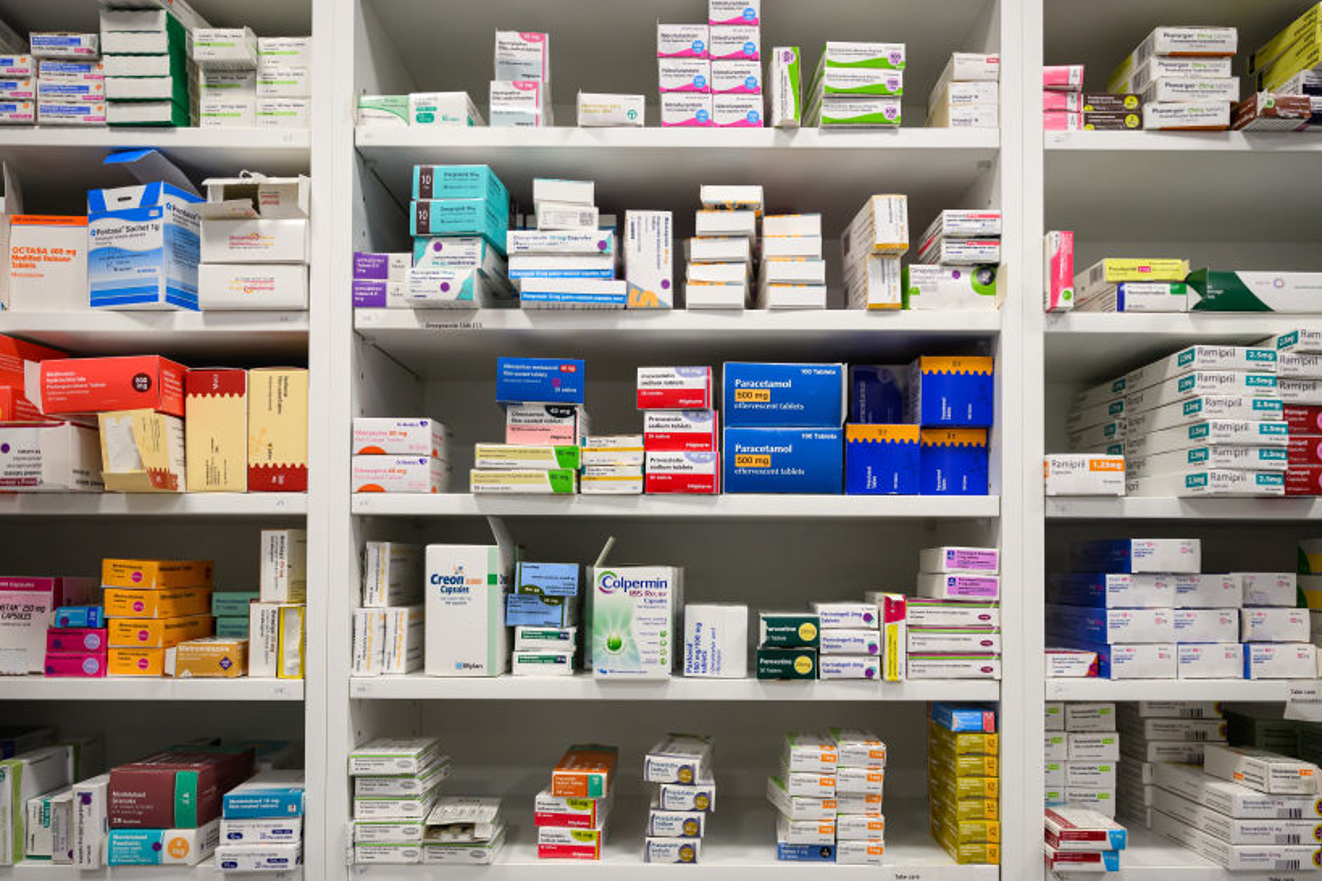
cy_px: 540
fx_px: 1102
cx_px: 676
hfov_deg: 61.9
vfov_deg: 43.3
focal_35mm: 30
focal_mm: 24
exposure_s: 1/640
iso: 1600
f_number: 2.8
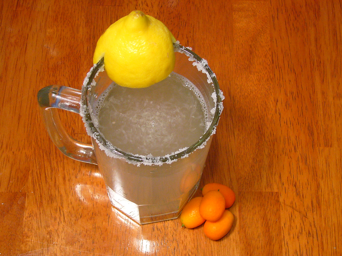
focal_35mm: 53
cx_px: 171
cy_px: 128
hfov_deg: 36.2
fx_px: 524
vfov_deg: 27.5
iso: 200
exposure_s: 1/13
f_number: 3.4
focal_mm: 8.8
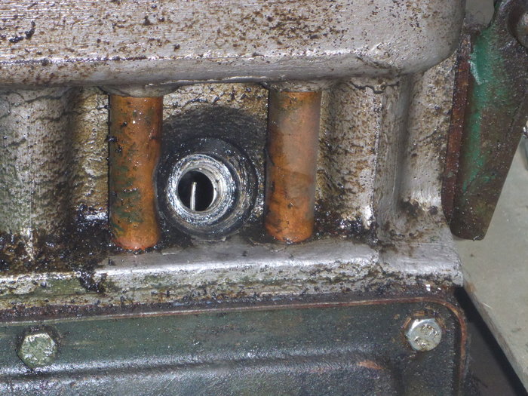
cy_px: 198
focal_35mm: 128
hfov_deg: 15.4
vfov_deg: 11.6
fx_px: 1952
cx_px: 264
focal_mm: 22.8
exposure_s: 1/60
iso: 800
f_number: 5.9
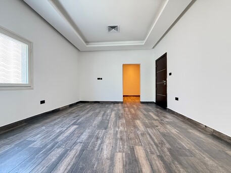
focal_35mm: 14
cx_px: 116
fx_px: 93
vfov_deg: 85.7
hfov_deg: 102.0
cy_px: 86
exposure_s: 1/75
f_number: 2.2
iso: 320
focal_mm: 2.22
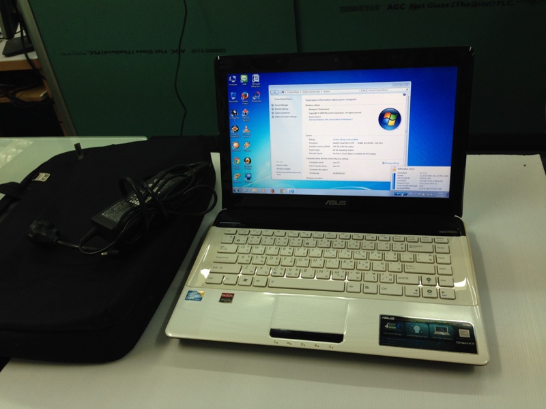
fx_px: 521
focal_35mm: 33
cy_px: 204
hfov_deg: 55.4
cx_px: 273
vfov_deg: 42.9
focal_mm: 4.12
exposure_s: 1/40
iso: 64
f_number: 2.4
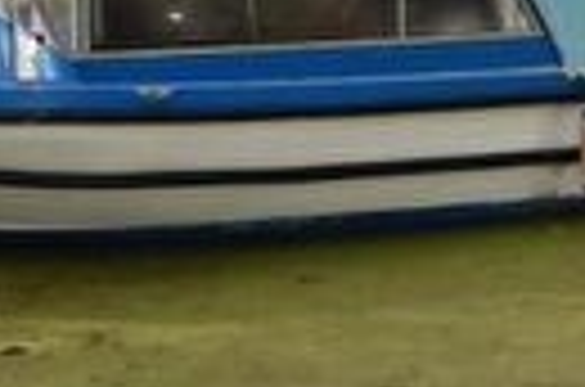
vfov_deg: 13.8
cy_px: 0
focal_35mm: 97
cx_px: 477
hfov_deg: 20.8
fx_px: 1572
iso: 100
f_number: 6.3
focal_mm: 12
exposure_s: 1/160
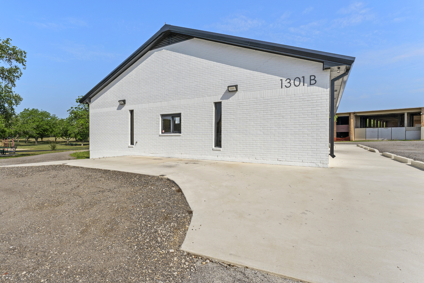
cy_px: 140
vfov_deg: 67.4
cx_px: 183
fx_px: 212
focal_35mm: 18
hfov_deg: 89.5
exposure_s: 1/640
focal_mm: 14
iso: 100
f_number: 10
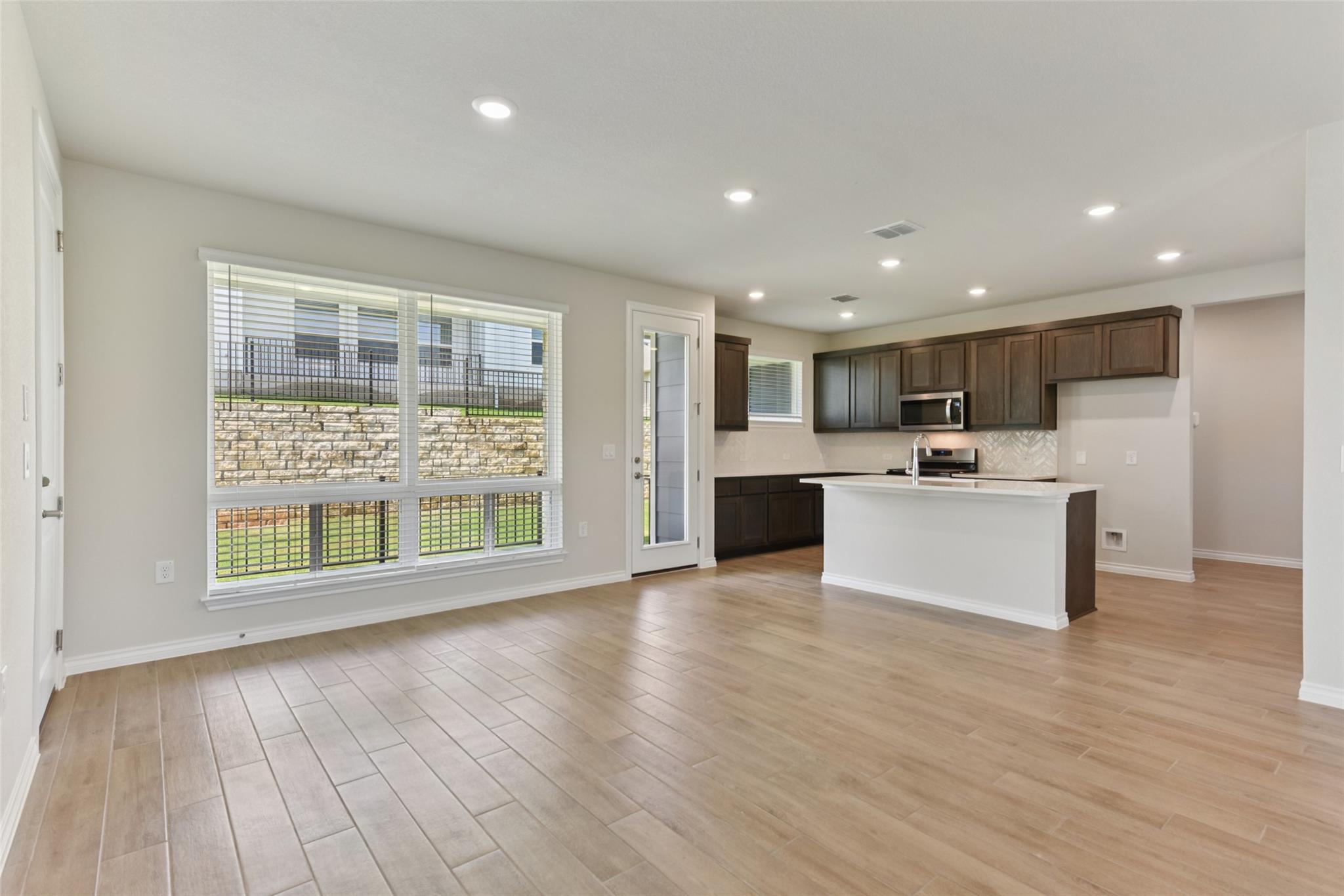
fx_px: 635
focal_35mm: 17
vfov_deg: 70.4
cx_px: 672
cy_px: 448
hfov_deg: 93.3
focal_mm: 17
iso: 100
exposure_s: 1/13
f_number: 8
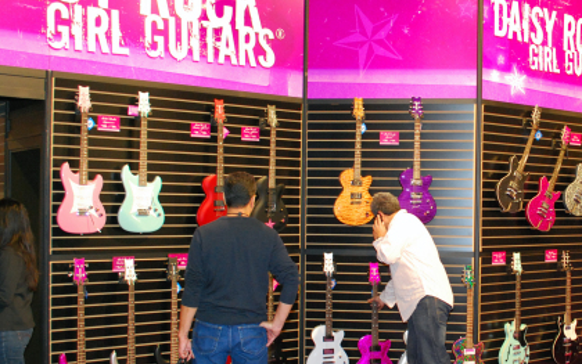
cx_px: 429
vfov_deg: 26.3
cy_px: 216
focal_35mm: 49
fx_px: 778
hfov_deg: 40.0
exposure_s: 1/60
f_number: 4.5
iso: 640
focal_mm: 18
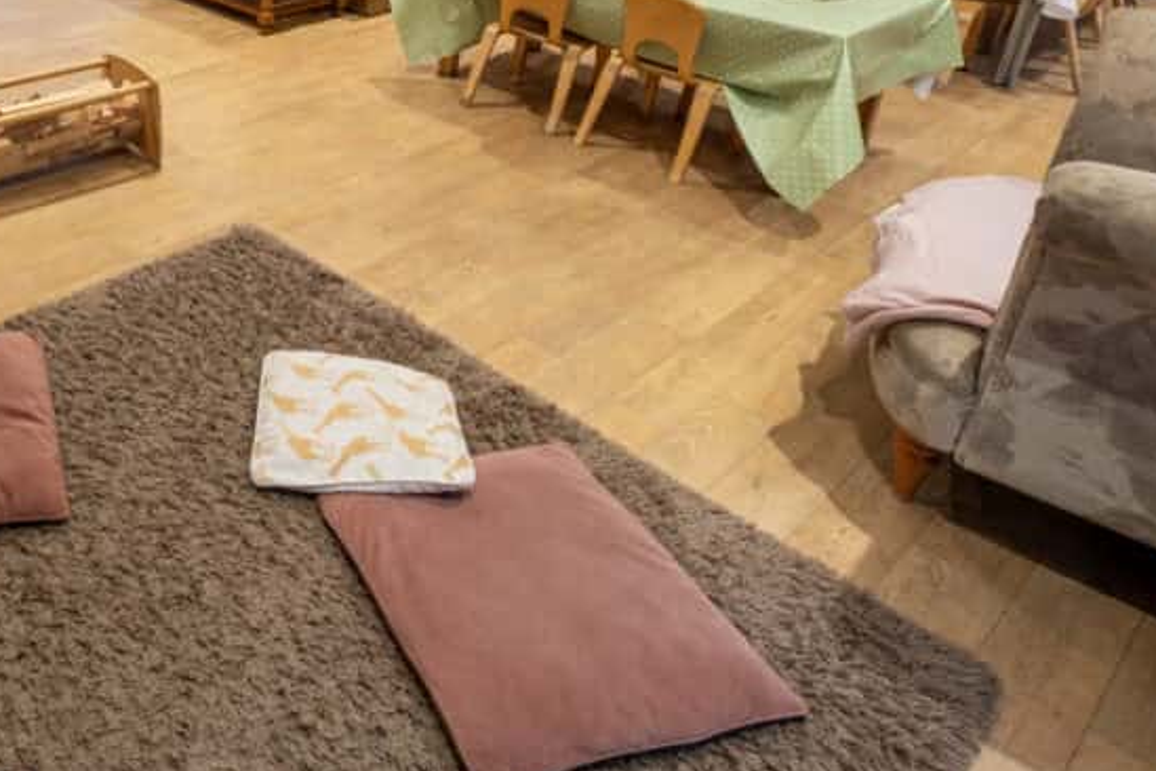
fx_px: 899
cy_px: 66
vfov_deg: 42.3
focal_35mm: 28
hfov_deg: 56.1
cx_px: 105
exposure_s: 2
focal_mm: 10
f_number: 10
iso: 200
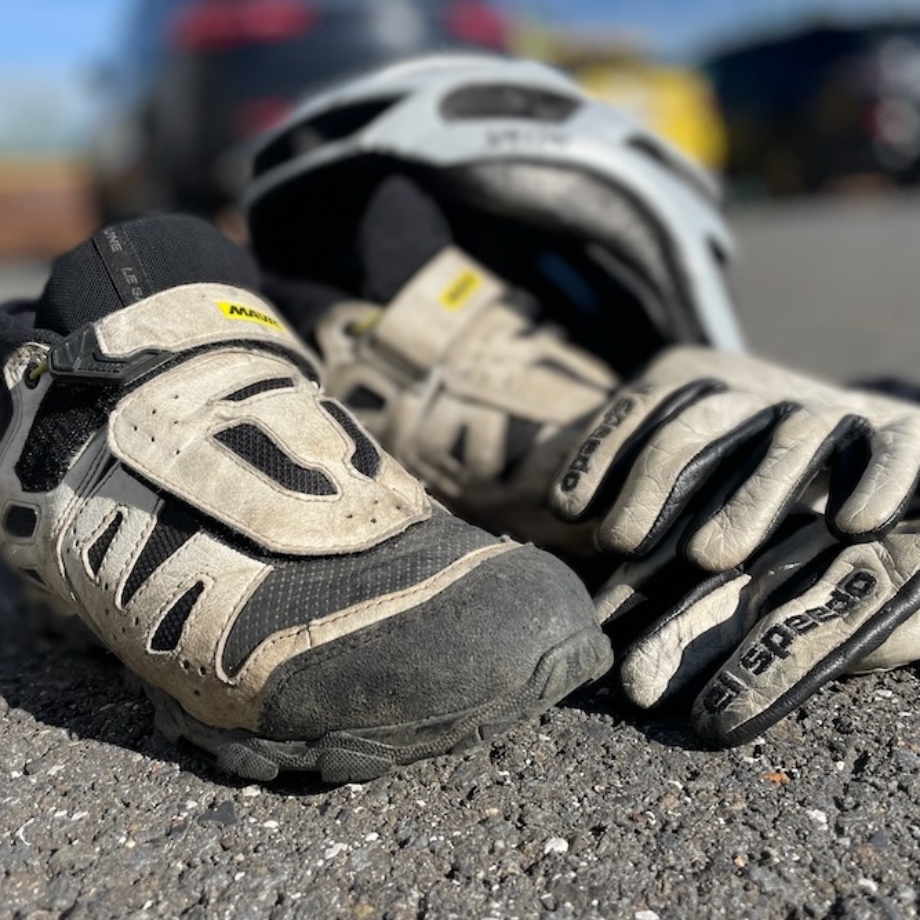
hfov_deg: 52.5
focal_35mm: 31
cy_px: 457
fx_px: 932
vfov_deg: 52.5
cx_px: 474
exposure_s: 1/5291
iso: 50
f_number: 1.6
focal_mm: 4.2
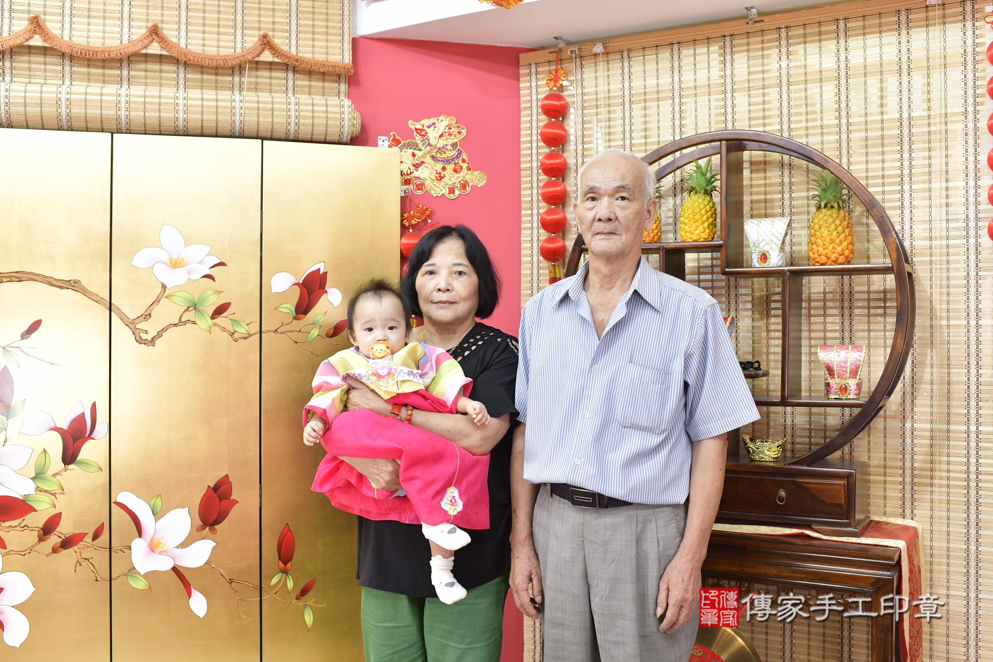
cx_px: 496
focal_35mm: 35
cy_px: 331
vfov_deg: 37.9
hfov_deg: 54.4
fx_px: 965
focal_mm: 35
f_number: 4.5
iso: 1000
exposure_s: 1/200
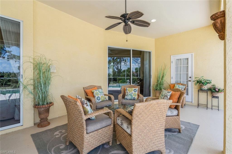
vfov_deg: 73.7
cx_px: 116
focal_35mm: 16
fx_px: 103
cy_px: 77
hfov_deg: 96.8
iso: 200
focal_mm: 16
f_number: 8
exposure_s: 1/50
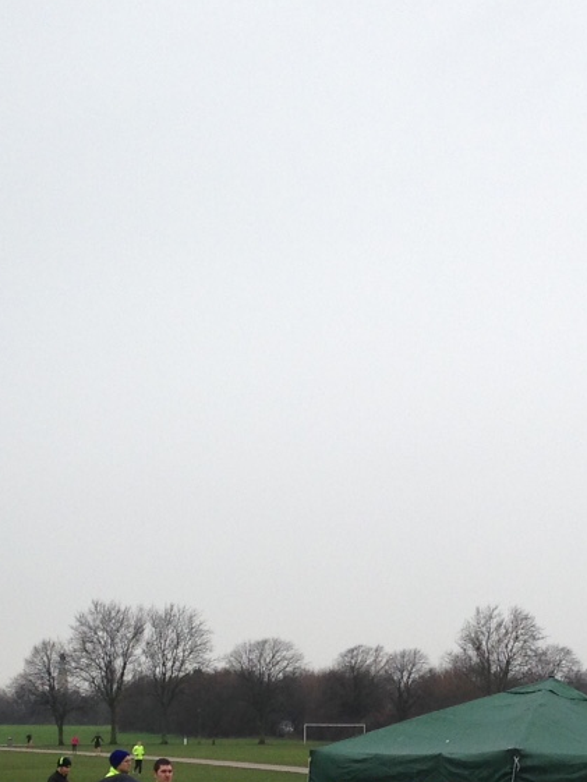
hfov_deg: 15.3
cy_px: 715
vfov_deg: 20.0
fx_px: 2170
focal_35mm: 96
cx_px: 436
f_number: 2.4
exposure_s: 1/179
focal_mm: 4.12
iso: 50
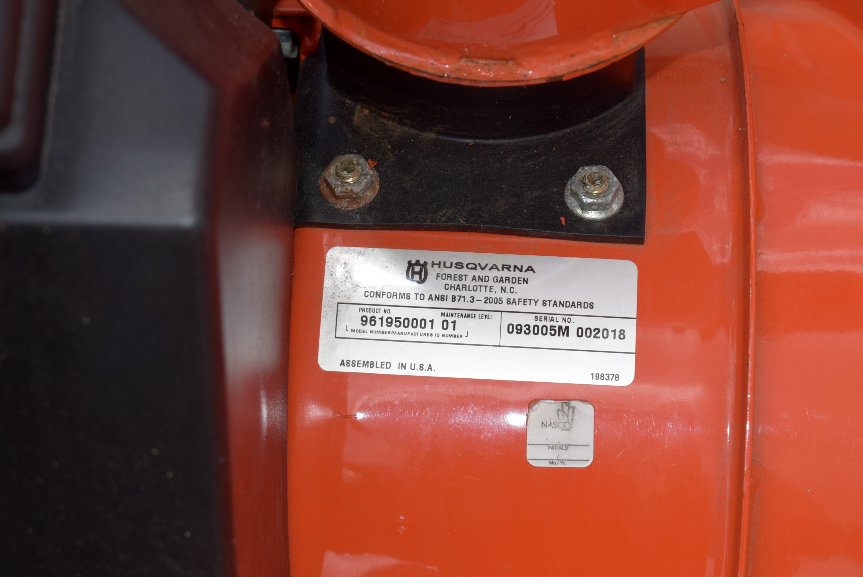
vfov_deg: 16.0
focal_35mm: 86
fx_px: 2052
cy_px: 286
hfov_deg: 23.8
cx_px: 427
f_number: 8
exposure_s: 1/200
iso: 100
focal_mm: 55
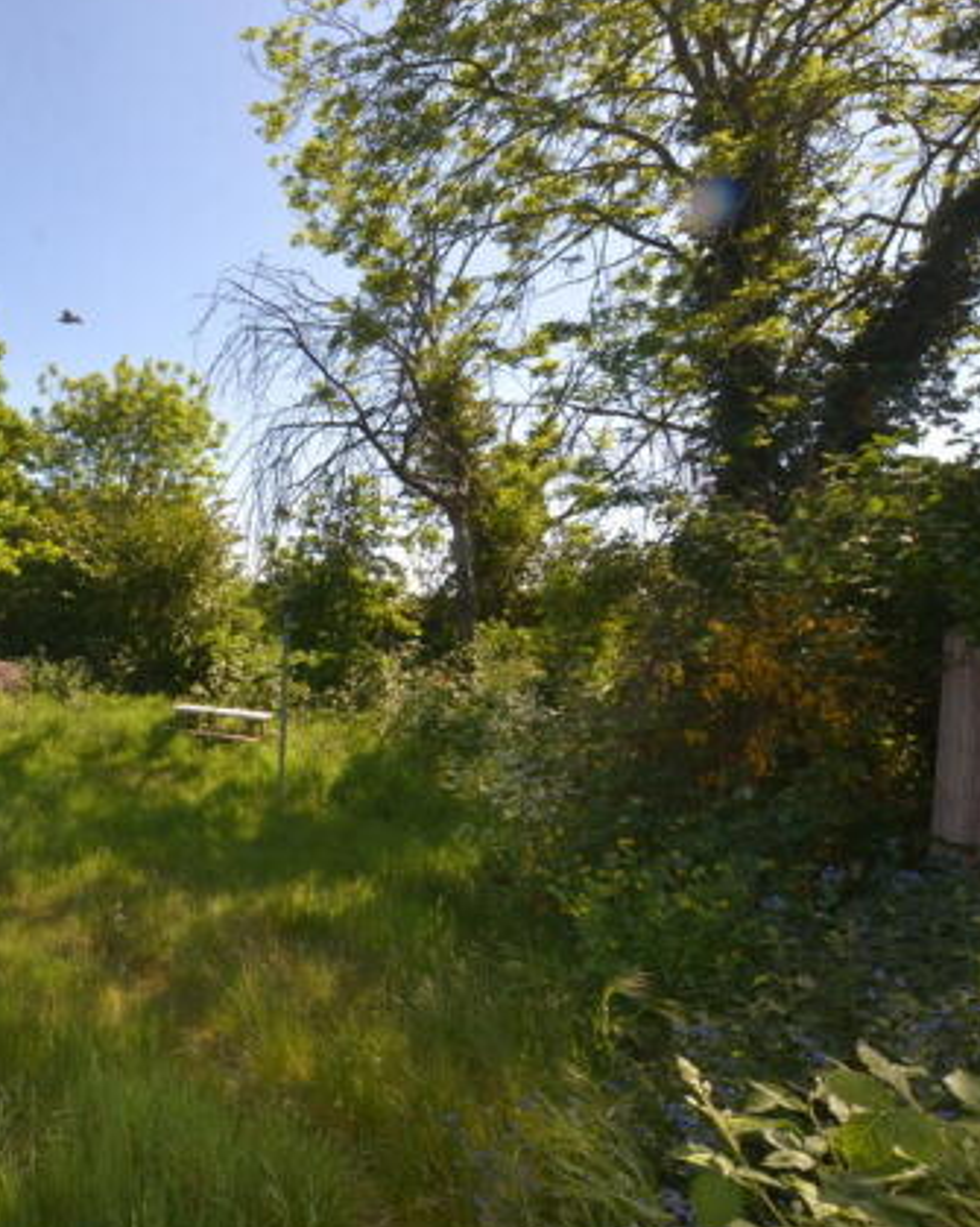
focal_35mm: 22
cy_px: 619
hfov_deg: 53.0
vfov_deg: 75.1
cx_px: 51
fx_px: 798
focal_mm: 10
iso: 400
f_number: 11
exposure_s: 1/160
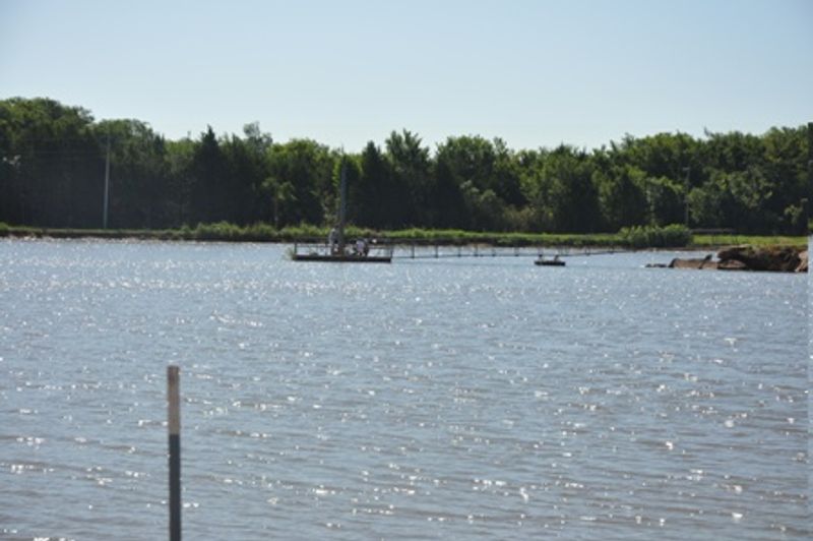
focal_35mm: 105
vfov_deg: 13.0
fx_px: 2369
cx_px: 406
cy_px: 270
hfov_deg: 19.5
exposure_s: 1/1000
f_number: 8
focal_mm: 70
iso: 200
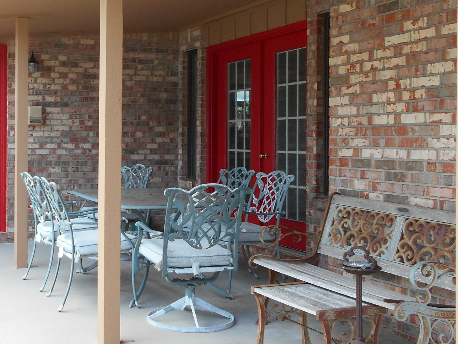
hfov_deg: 38.1
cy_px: 141
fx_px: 635
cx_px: 87
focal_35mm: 48
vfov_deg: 30.2
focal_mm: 4.6
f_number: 3.2
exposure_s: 1/80
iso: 80
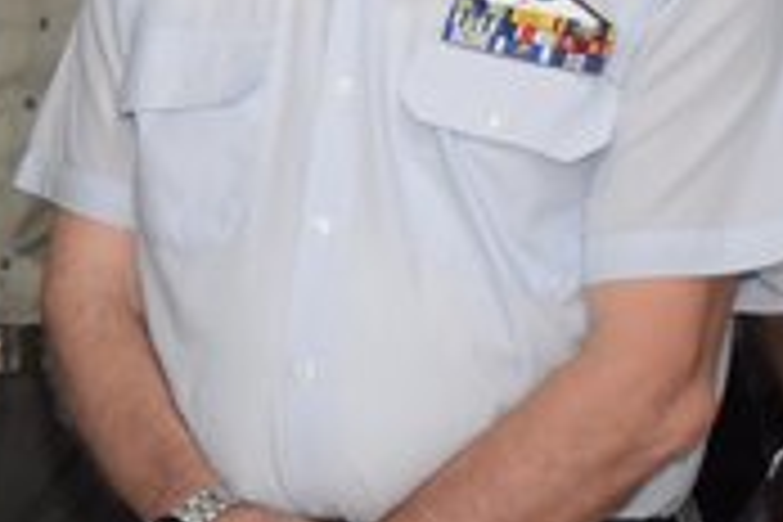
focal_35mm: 207
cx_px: -932
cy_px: -43
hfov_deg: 9.2
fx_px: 4502
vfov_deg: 6.6
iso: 2000
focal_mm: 30
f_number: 4
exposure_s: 1/320
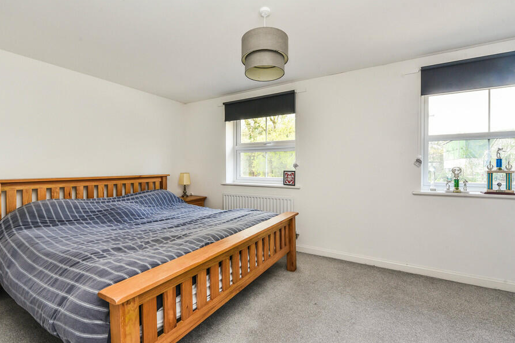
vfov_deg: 73.8
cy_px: 172
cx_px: 249
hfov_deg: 96.7
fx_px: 229
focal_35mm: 16
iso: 250
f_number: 9
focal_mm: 14
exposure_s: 1/15
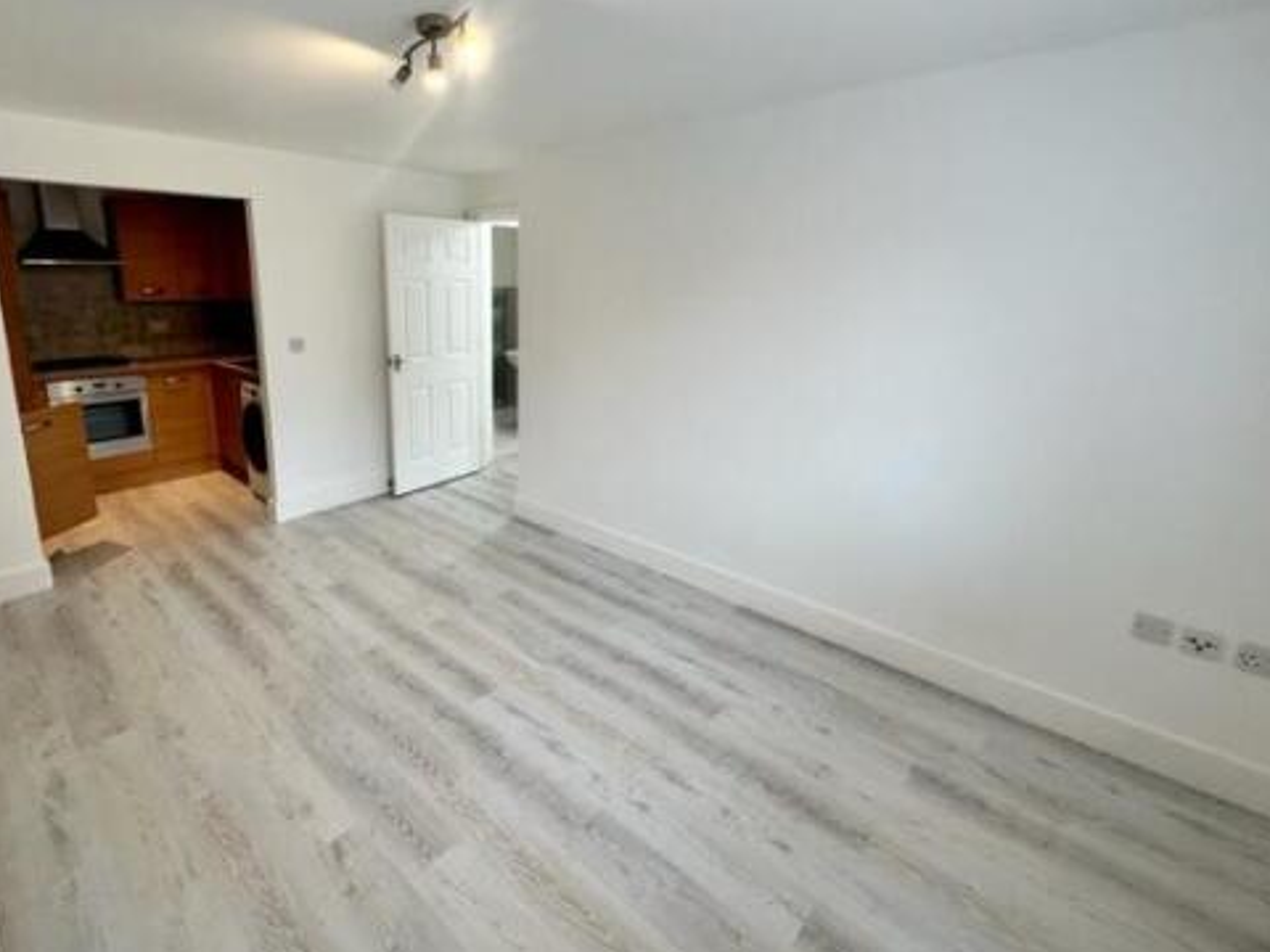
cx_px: 528
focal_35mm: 17
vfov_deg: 74.3
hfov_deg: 90.2
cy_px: 403
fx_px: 624
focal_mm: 2.22
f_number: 2.2
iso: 160
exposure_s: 1/100
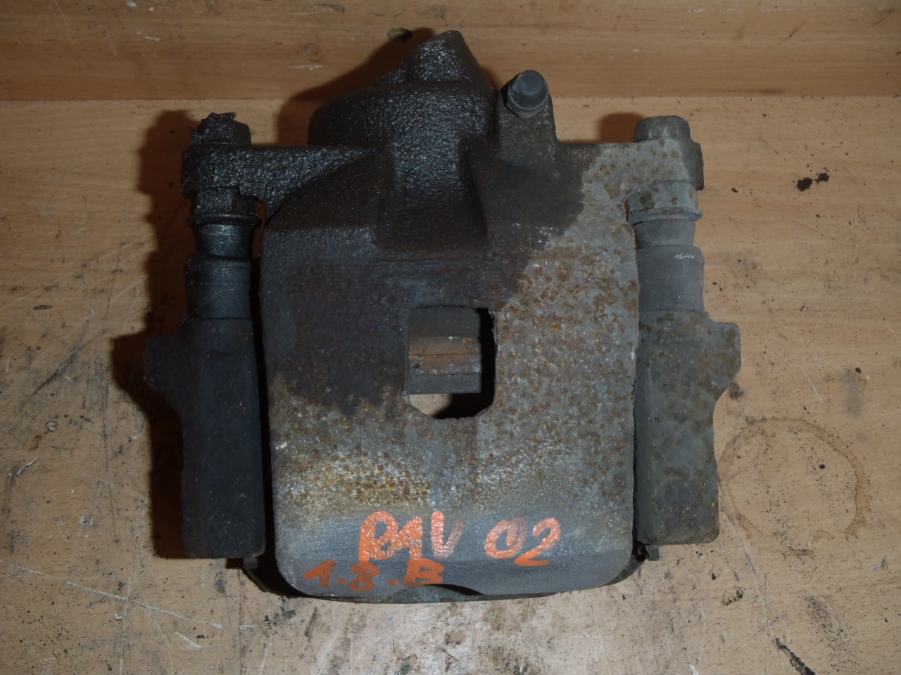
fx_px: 989
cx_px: 450
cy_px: 338
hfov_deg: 49.0
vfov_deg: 37.7
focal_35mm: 38
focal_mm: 6.83
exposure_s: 1/40
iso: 100
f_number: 4.6
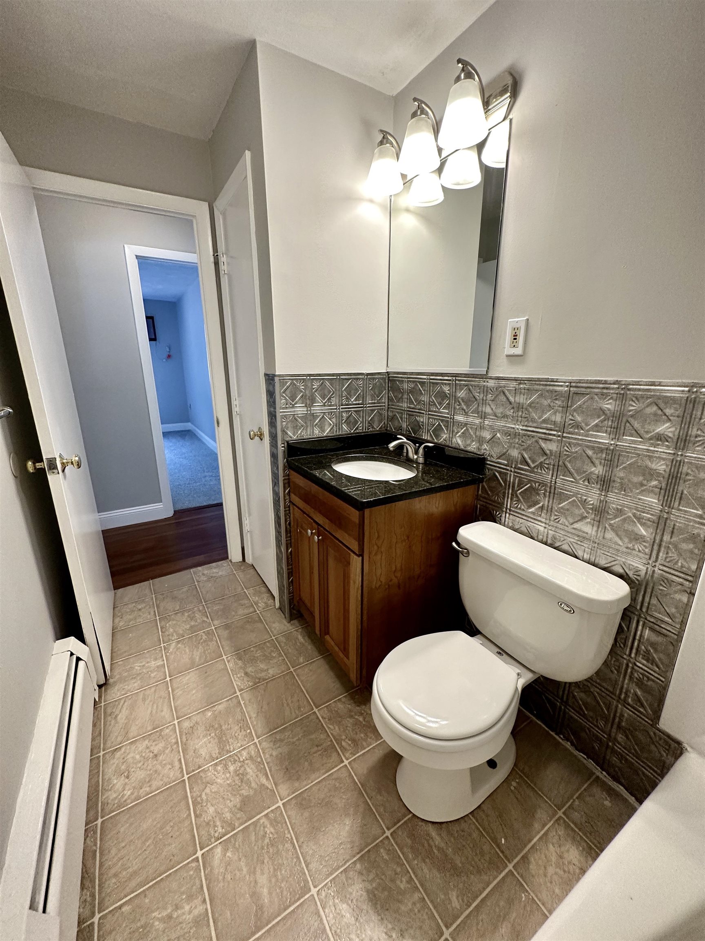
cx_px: 352
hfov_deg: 85.7
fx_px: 380
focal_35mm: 14
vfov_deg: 102.1
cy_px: 470
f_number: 2.2
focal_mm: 2.22
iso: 250
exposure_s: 1/120
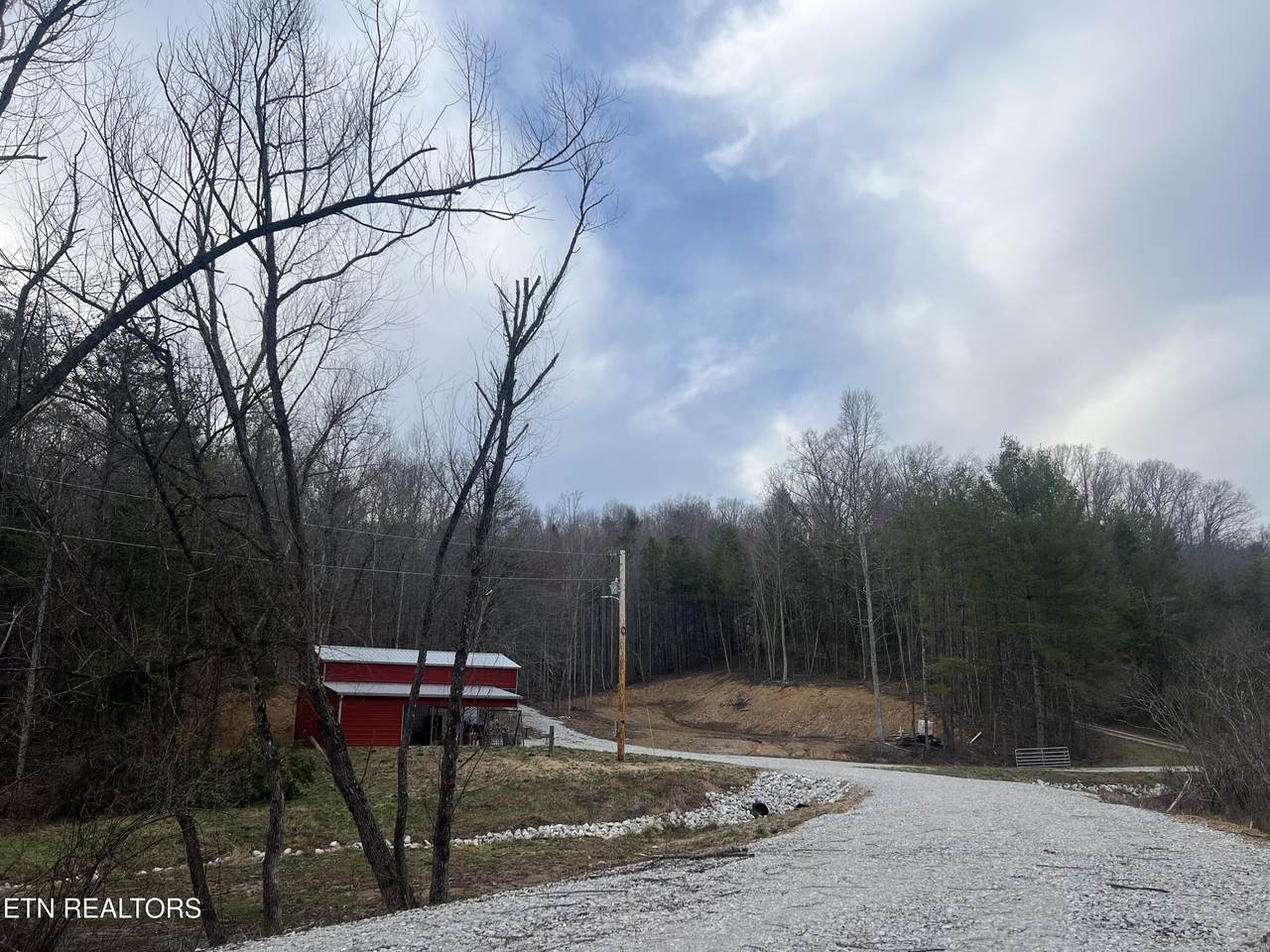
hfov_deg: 67.3
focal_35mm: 26
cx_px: 635
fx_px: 954
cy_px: 476
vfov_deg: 53.1
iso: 50
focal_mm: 5.7
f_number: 1.5
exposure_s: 1/1488
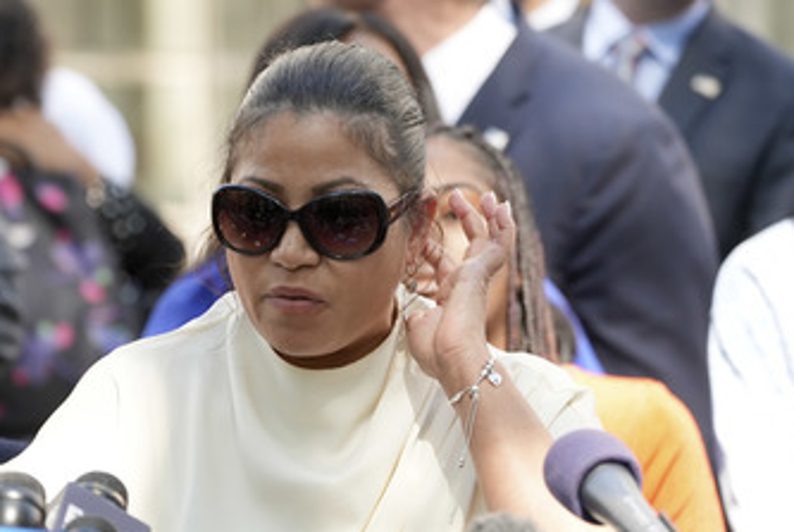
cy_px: 291
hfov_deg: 8.2
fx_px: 5565
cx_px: 333
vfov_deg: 5.5
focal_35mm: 252
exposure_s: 1/1000
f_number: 5.6
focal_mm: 187
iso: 1600
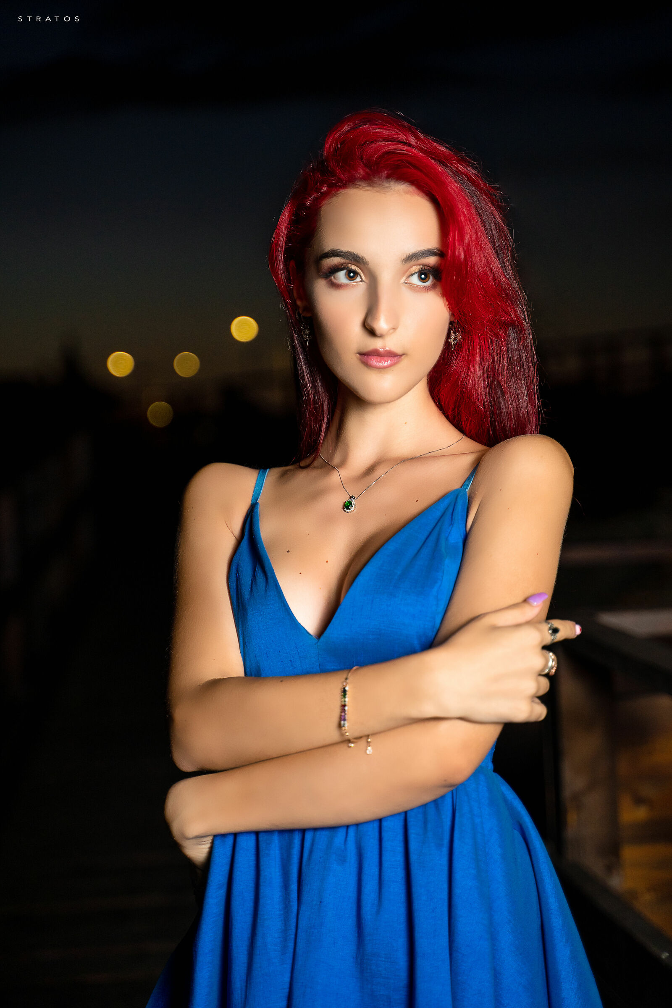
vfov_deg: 27.0
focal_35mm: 75
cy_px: 504
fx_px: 2100
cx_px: 336
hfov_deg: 18.2
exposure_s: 1/125
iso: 1250
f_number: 2.8
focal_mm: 75
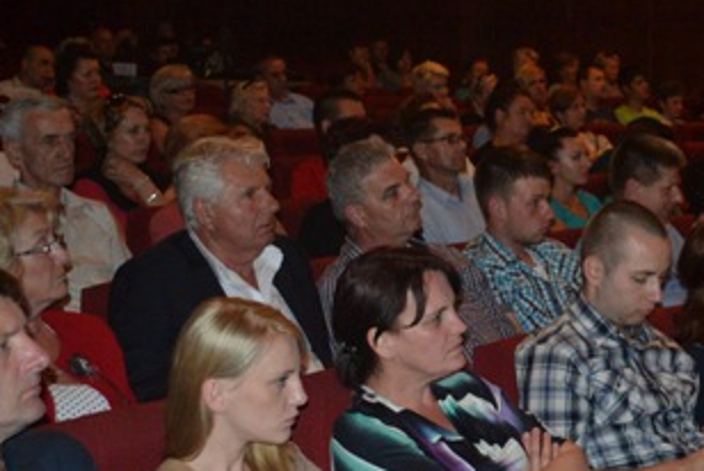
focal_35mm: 81
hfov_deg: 24.1
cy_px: 218
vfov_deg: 16.9
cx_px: 679
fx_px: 1585
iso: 3200
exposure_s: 1/60
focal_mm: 26
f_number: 4.2
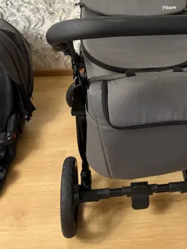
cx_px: 145
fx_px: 331
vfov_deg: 39.2
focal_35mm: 46
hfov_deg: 30.9
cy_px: 42
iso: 800
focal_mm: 6.76
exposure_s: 1/50
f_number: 1.78
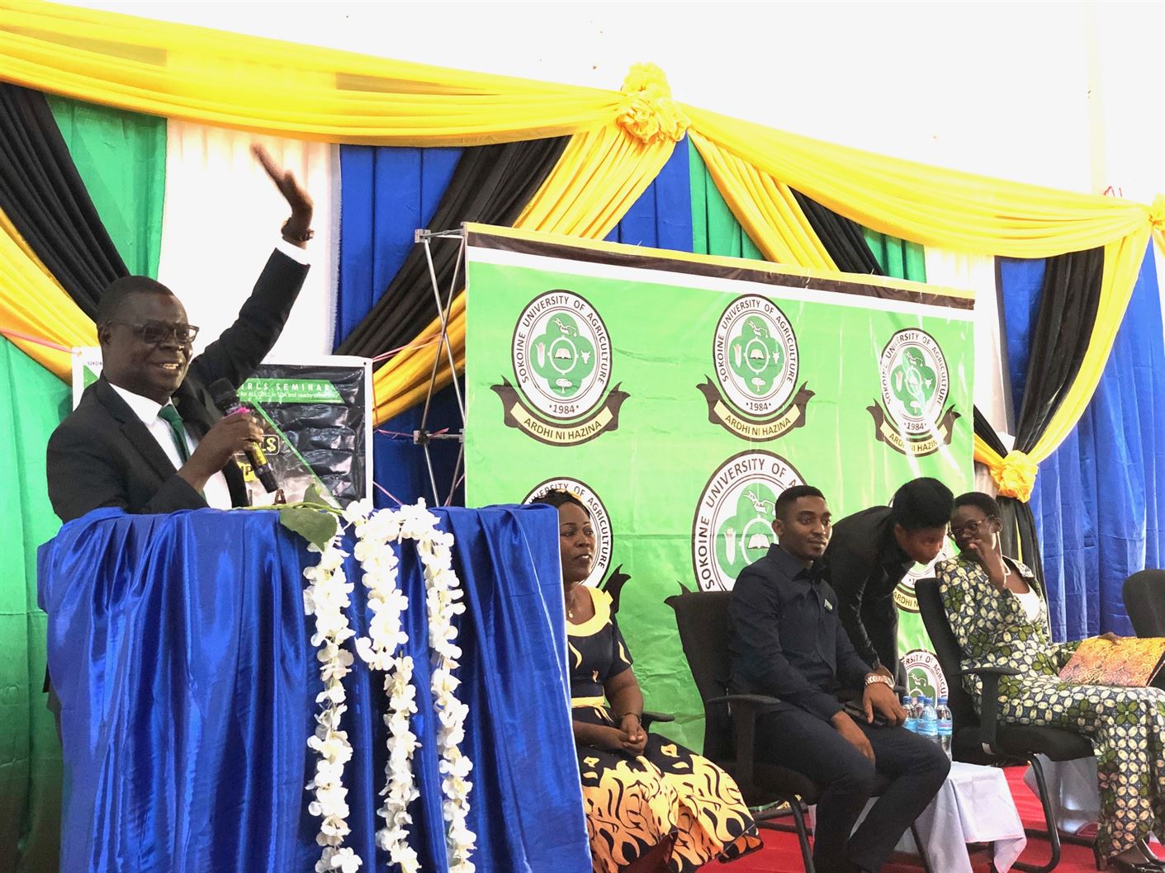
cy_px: 436
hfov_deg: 36.8
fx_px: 1750
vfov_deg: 28.0
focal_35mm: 52
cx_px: 582
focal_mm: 6
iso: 160
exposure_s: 1/17
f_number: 2.4
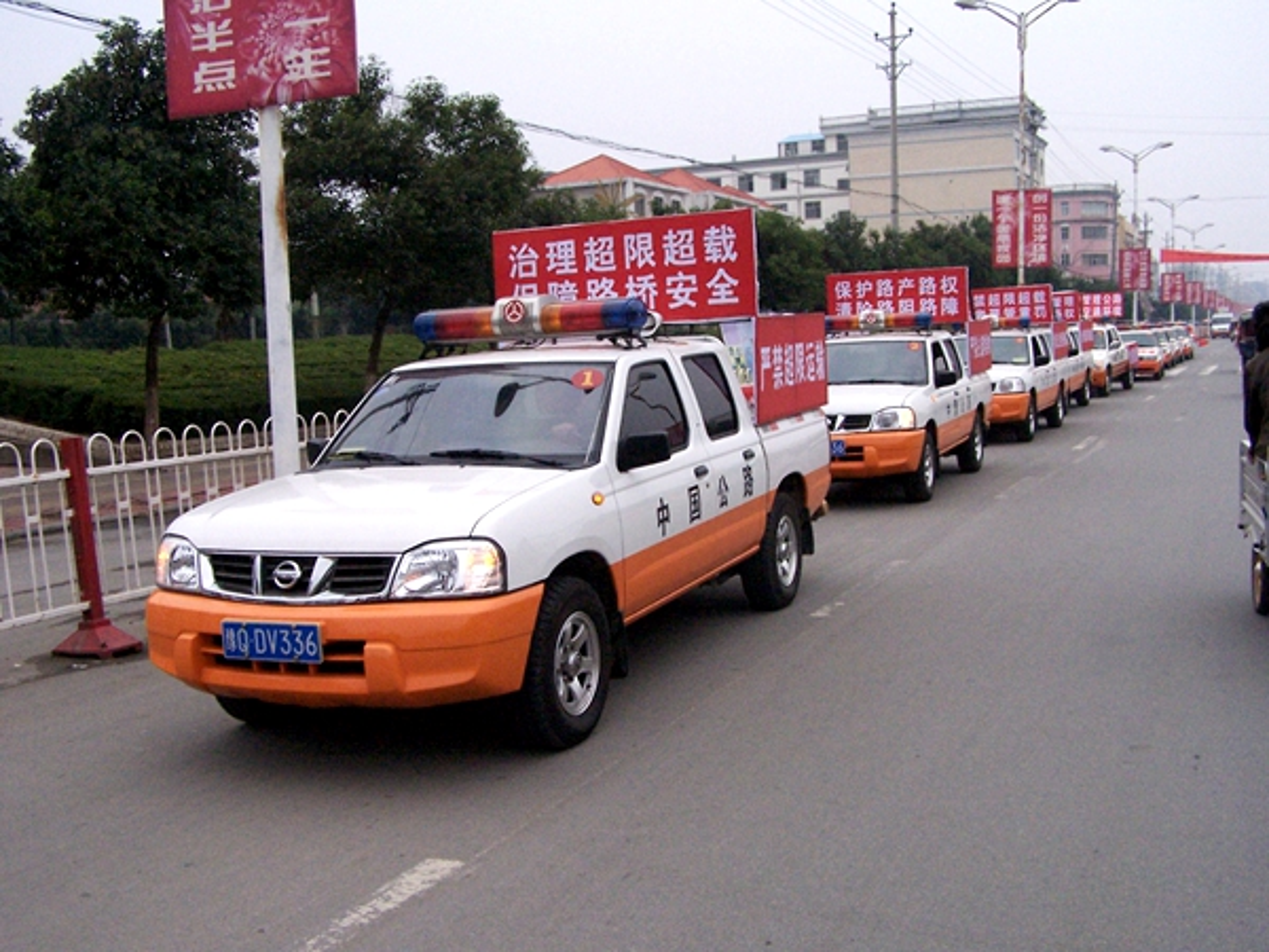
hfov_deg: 49.0
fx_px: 1393
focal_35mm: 38
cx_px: 634
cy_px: 476
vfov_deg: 37.7
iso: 400
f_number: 4
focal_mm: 6.3
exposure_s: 1/800
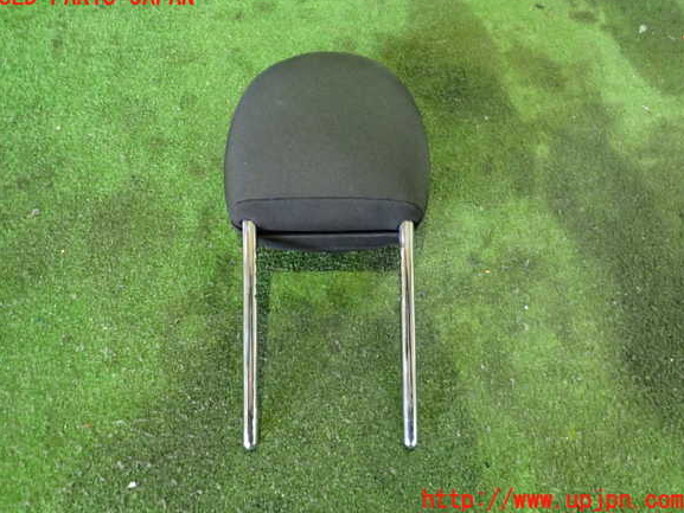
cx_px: 334
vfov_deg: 53.1
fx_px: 514
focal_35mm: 26
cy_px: 249
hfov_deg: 67.3
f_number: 2
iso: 640
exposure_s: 1/30
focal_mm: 4.5
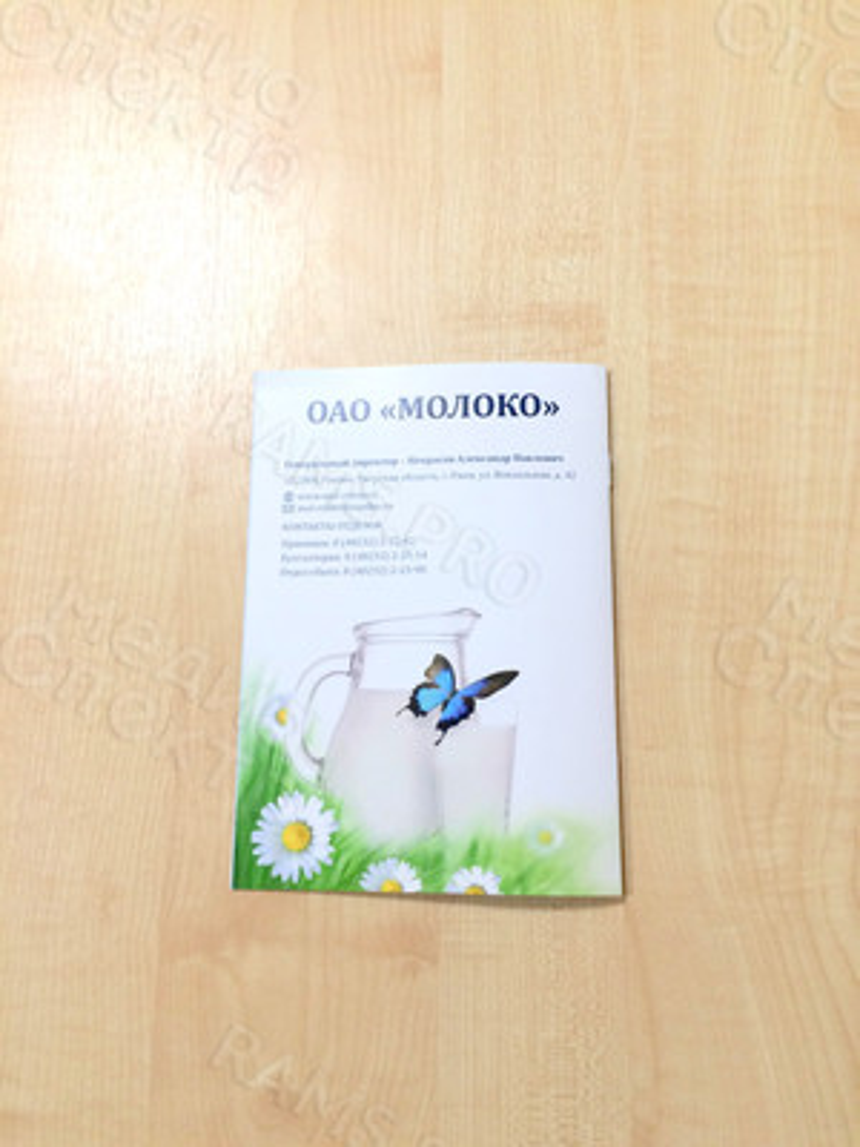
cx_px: 430
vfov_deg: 61.7
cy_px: 574
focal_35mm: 29
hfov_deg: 48.2
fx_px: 961
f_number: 2.2
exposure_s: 1/33
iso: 50
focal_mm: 4.15
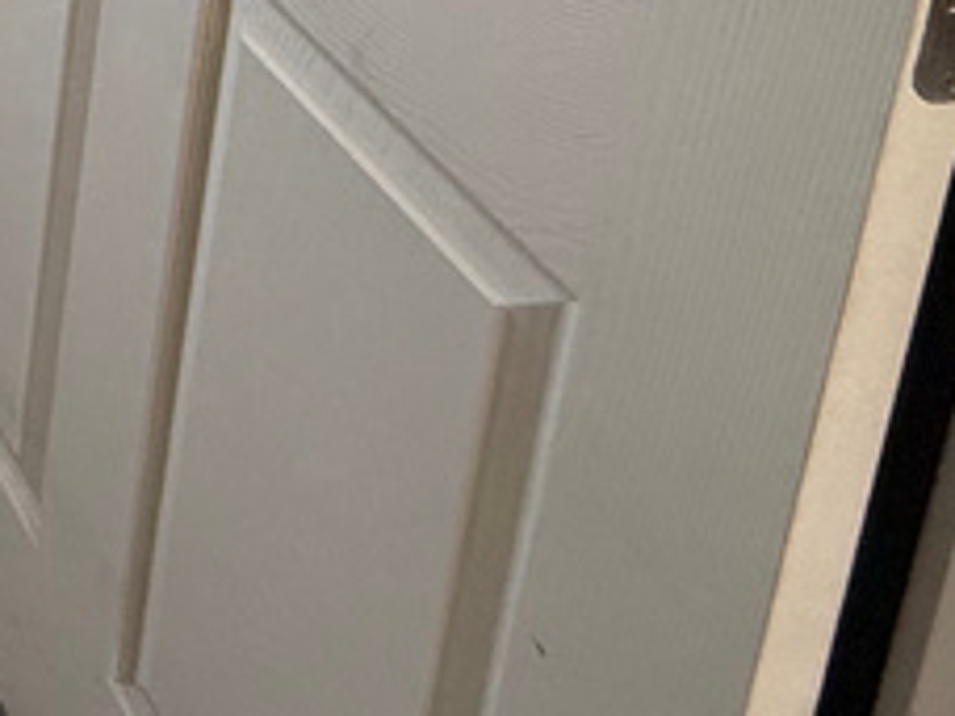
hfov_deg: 22.5
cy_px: -691
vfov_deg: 17.3
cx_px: -628
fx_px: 1738
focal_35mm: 63
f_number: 2.2
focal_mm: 2.22
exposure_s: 1/120
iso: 200
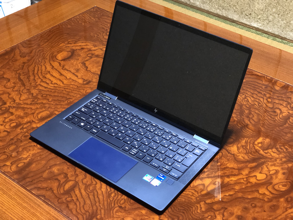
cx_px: 146
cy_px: 110
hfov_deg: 33.8
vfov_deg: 25.7
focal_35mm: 57
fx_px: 482
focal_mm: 6.6
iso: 1000
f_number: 2.8
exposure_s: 1/60
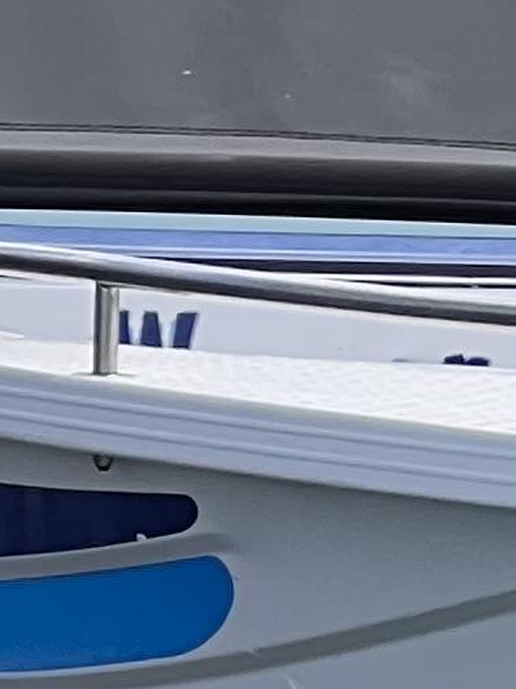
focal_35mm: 609
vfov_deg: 3.2
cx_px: 349
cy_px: 1275
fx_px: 12114
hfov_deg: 2.4
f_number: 2.8
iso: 32
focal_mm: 9
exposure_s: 1/274
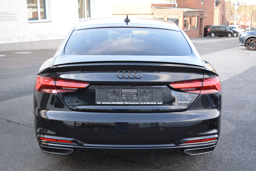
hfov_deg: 43.6
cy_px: 86
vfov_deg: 29.9
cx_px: 128
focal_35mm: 45
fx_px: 320
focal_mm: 30
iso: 400
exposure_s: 1/100
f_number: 5
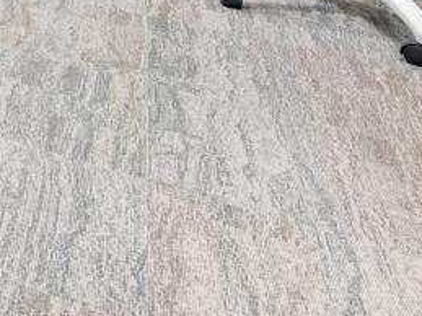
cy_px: -365
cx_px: -577
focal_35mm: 76
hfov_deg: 15.2
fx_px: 926
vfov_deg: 14.8
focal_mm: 16
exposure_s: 1/30
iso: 200
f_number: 8
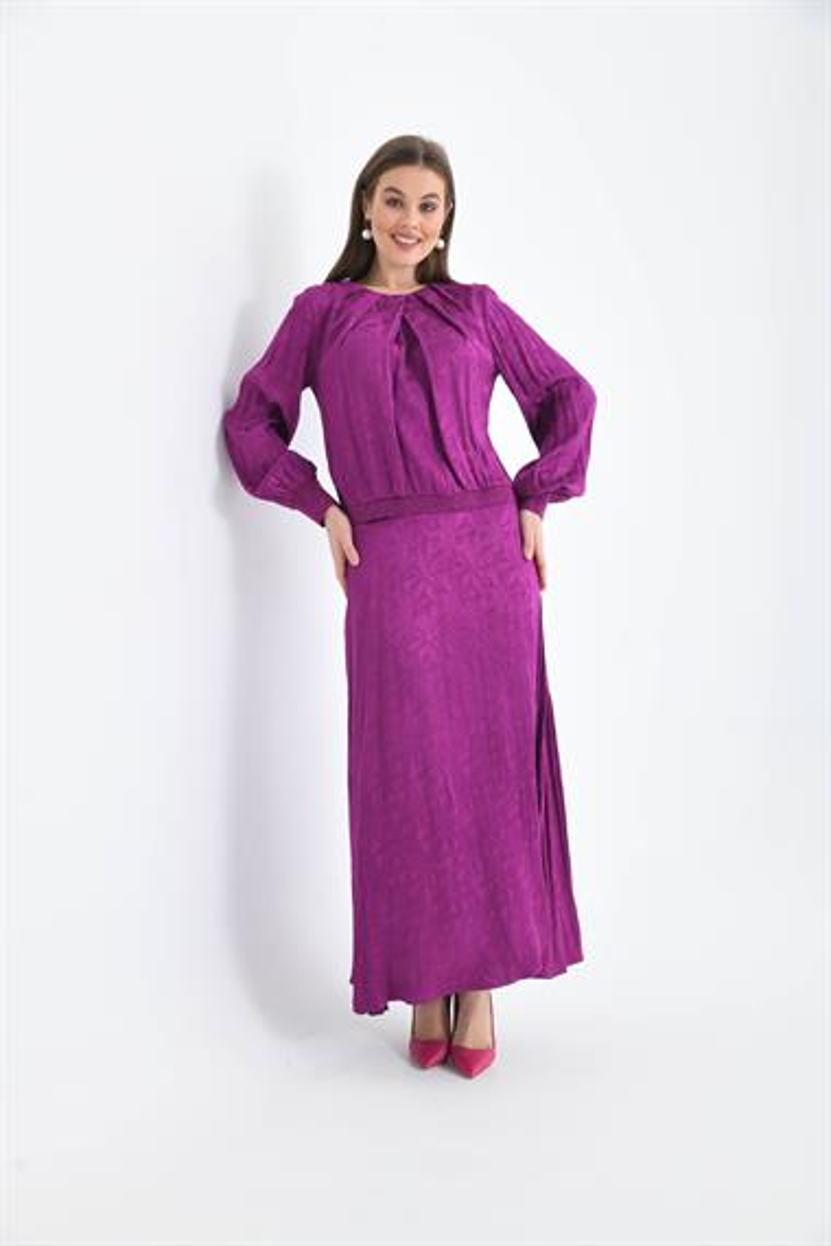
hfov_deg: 26.0
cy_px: 623
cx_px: 416
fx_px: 1800
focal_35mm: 52
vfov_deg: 38.2
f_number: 7.1
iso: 250
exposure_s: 1/125
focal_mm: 52
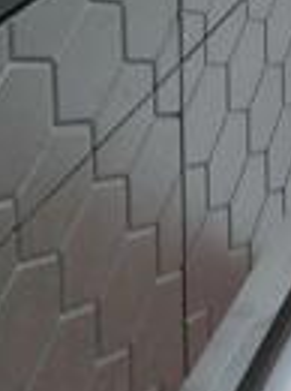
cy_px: -451
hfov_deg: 21.2
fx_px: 776
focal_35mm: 69
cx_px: 180
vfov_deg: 17.2
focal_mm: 7
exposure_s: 1/160
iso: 800
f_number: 5
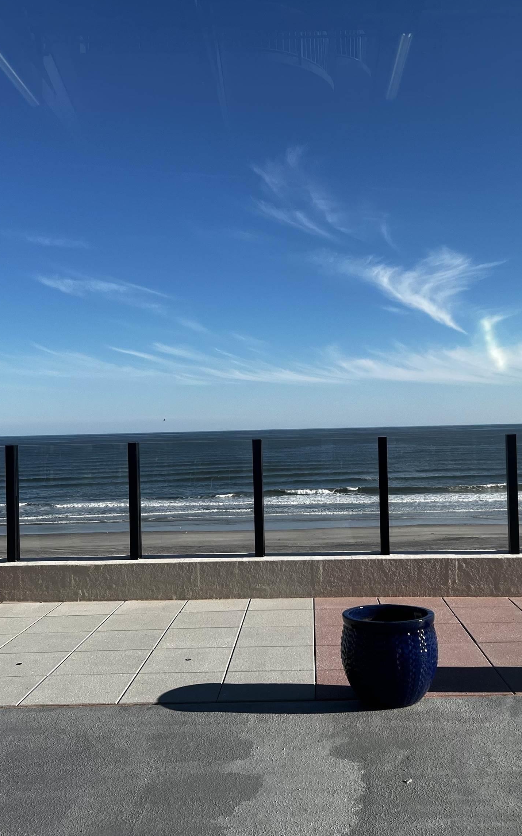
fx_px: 842
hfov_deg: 34.4
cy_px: 416
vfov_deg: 52.7
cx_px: 304
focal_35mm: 37
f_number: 1.5
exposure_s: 1/3704
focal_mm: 5.7
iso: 50
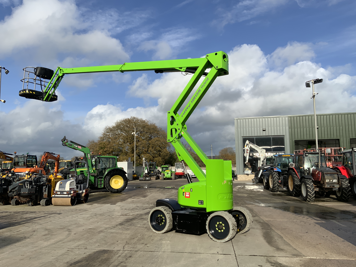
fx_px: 298
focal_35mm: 29
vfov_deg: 48.2
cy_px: 134
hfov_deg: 61.7
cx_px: 178
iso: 20
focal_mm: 3
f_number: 1.8
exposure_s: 1/2667
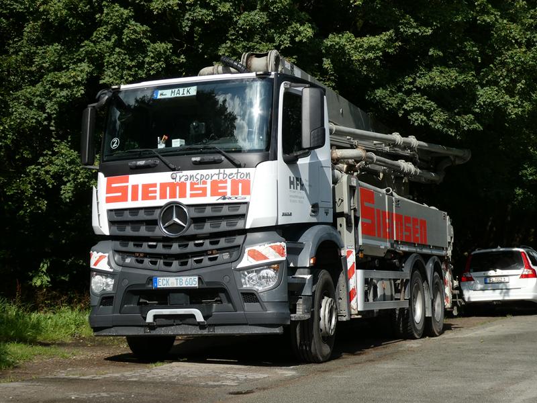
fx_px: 1008
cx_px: 268
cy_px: 202
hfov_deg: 29.8
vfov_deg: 22.6
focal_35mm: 65
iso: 80
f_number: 4.4
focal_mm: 11.7
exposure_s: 1/640
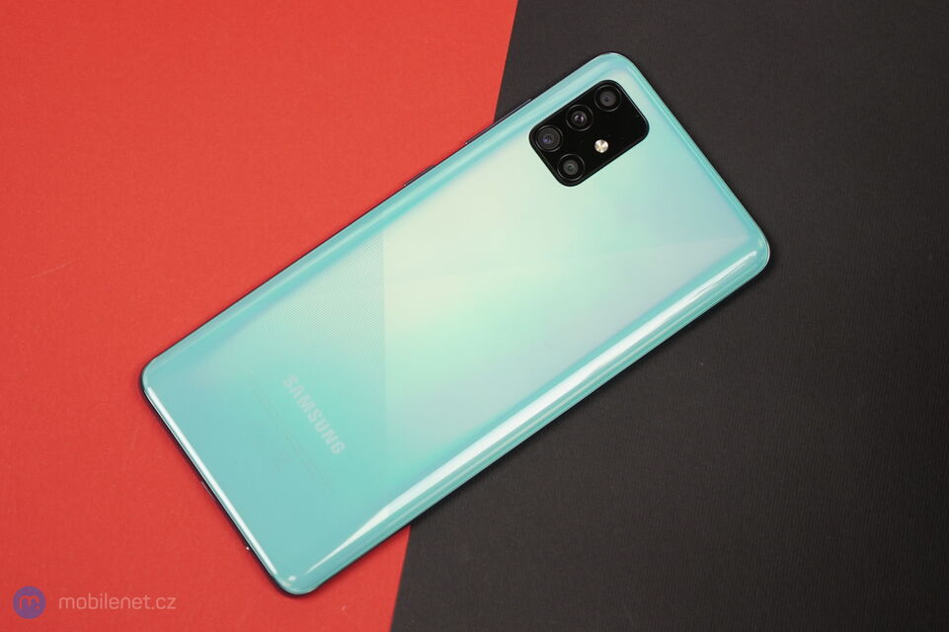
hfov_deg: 36.3
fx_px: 1449
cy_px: 316
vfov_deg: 24.6
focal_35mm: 55
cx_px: 474
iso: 320
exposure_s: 1/125
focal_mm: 55
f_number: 4
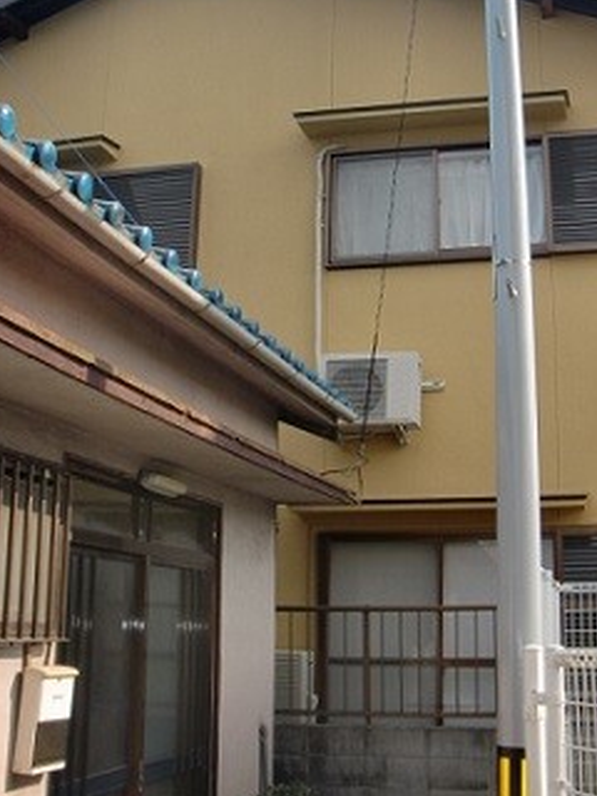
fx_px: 1104
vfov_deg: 39.5
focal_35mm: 48
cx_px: 364
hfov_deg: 30.2
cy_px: 316
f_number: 3.9
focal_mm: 6.66
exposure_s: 1/320
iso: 64
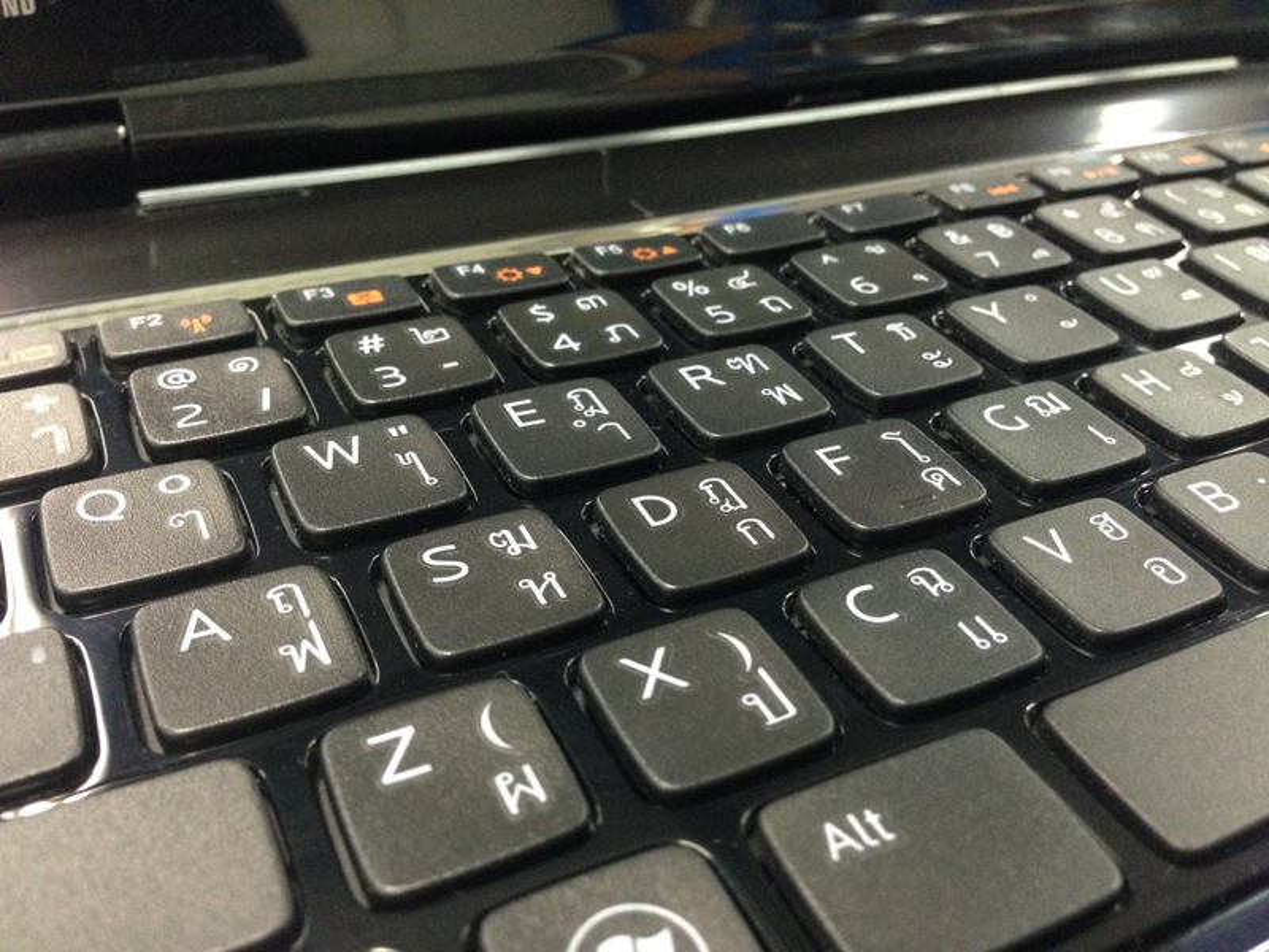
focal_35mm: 33
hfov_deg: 55.4
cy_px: 476
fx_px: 1210
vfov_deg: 42.9
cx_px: 634
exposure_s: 1/20
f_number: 2.4
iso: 400
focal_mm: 4.12
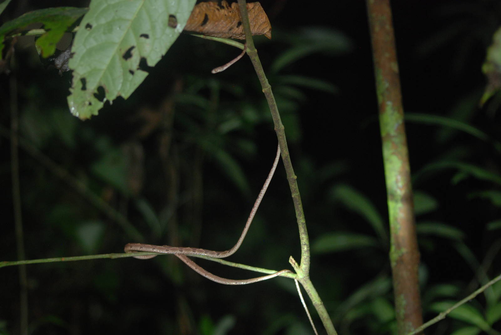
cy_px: 168
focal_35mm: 129
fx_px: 1797
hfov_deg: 15.9
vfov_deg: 10.7
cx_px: 250
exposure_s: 1/60
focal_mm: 86
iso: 400
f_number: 4
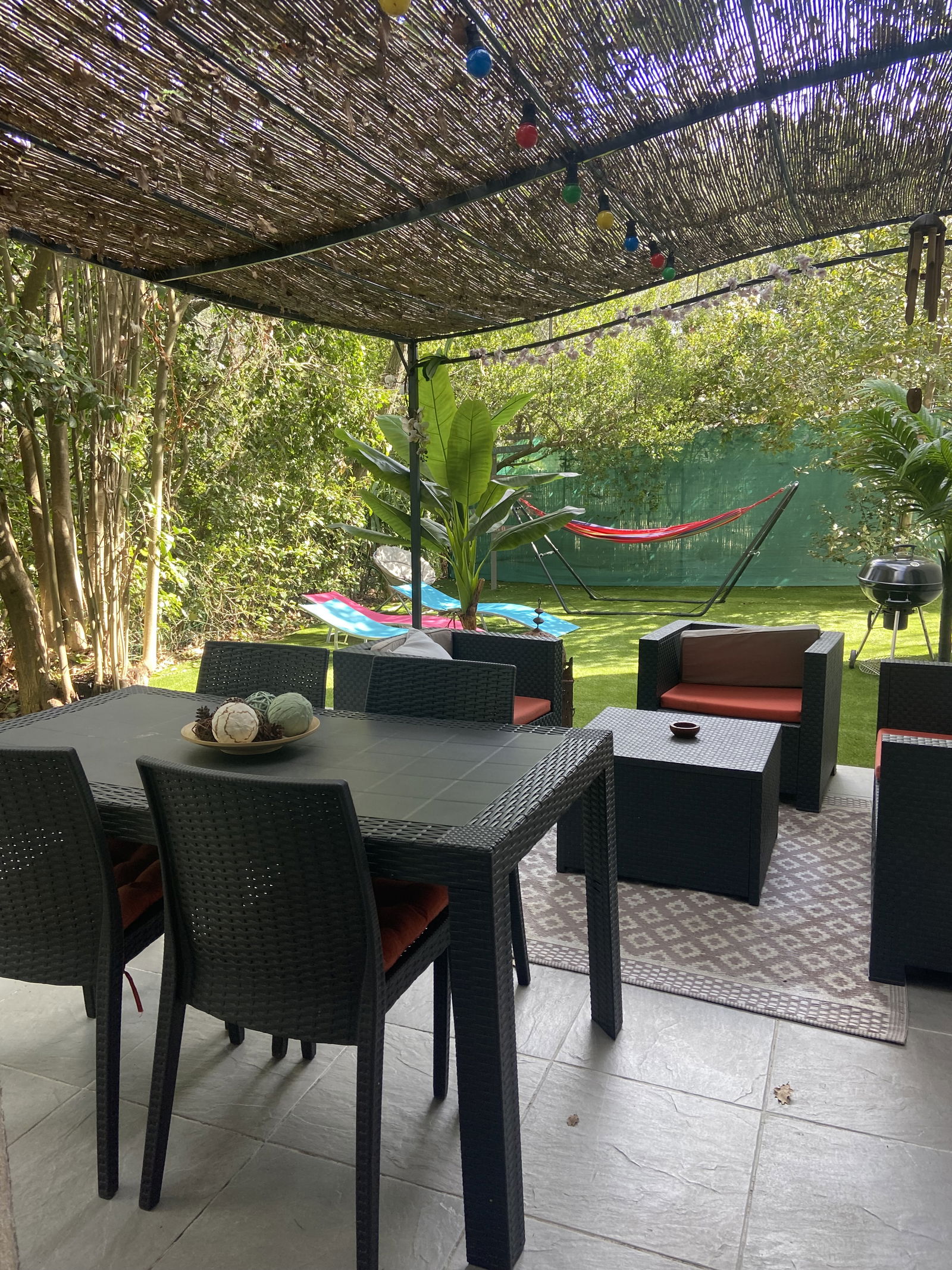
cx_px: 476
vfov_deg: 67.3
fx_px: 953
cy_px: 635
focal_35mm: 26
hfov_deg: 53.1
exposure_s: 1/121
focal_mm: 4.25
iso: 64
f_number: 1.8
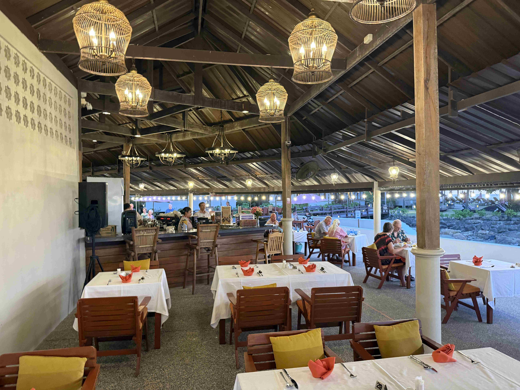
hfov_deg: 71.6
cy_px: 195
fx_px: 361
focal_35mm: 24
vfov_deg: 56.8
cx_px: 260
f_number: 1.78
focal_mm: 6.76
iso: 500
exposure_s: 1/50
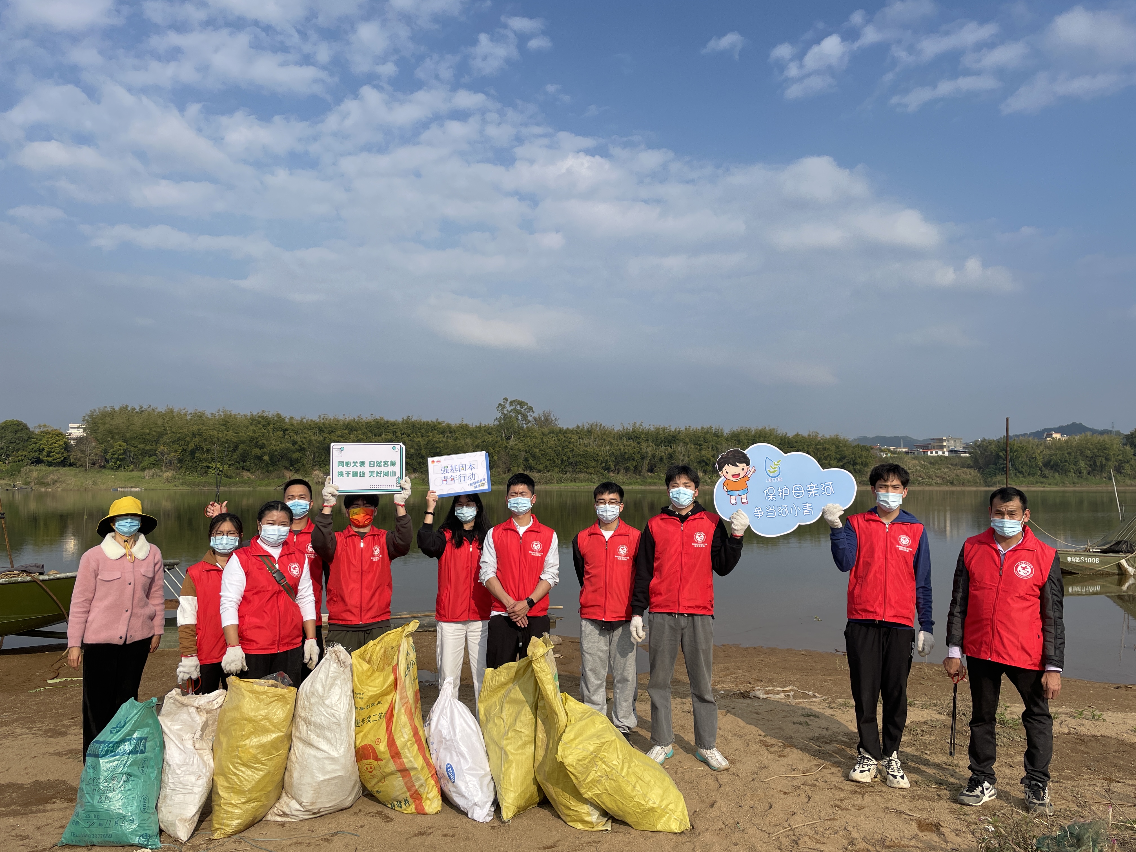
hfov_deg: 67.3
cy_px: 426
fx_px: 853
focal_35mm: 26
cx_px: 568
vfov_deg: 53.1
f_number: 1.6
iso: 50
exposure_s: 1/2817
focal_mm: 4.2
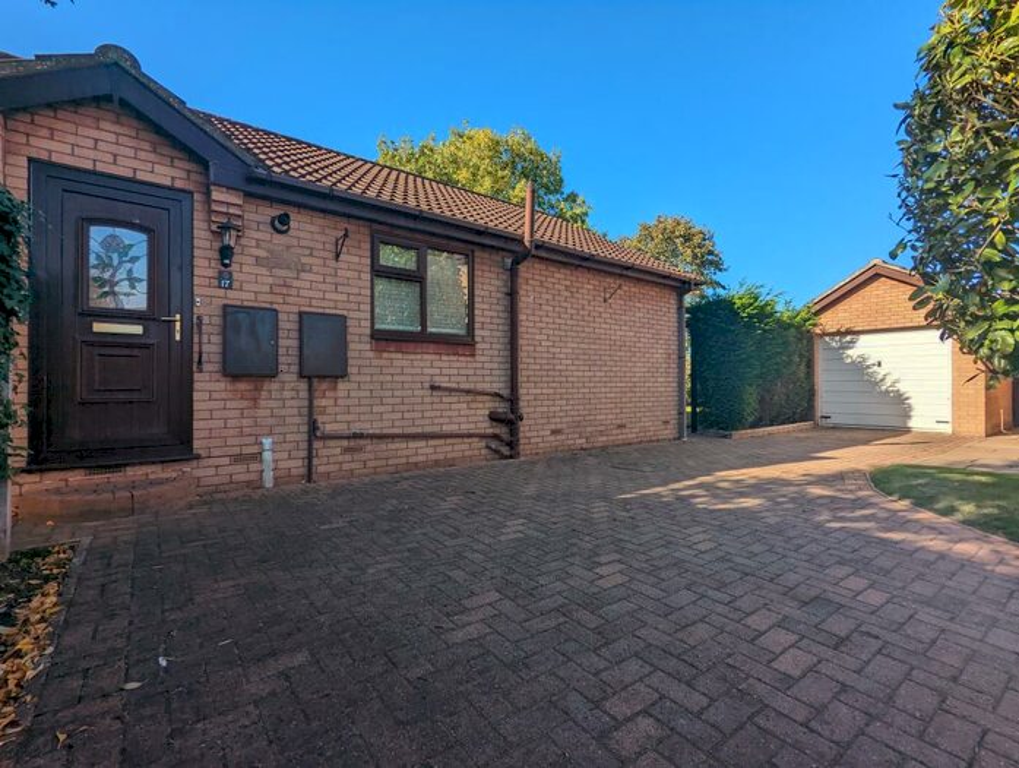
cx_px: 510
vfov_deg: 78.3
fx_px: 472
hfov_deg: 94.4
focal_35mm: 16
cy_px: 384
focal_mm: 2.35
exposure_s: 1/1274
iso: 51
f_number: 2.2
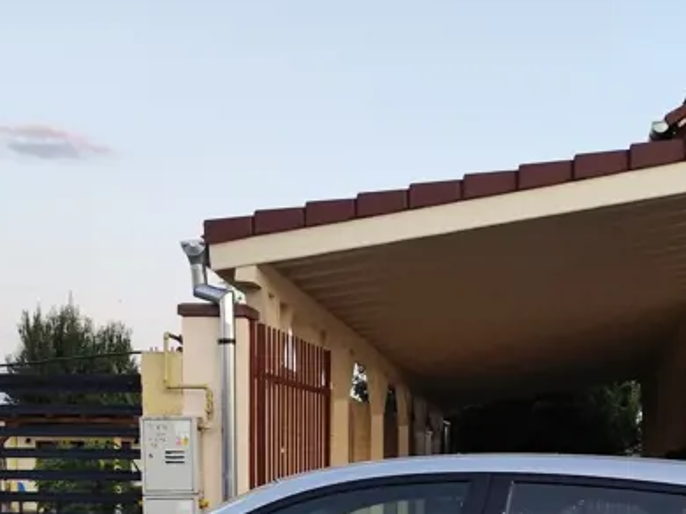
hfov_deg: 32.7
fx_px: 1169
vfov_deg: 22.8
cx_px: 380
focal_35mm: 59
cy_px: 620
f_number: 1.65
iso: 200
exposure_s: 1/100
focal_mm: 6.19
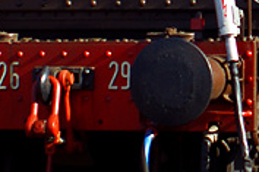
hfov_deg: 5.9
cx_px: 392
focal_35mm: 347
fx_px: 2496
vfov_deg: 3.9
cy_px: -89
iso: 100
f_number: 4
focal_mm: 40
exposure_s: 1/500
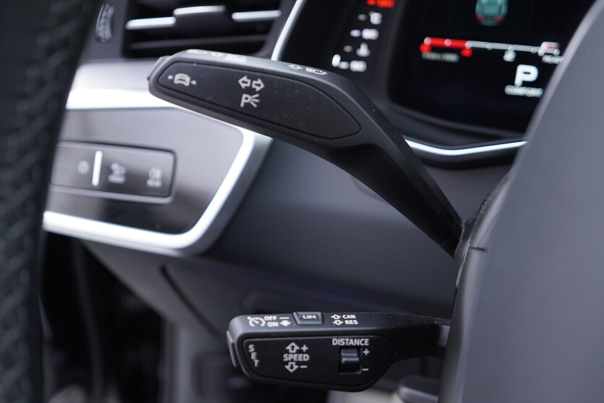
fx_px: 604
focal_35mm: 36
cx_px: 302
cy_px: 202
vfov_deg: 36.9
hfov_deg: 53.1
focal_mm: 24
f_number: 2.8
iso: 250
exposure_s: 1/40
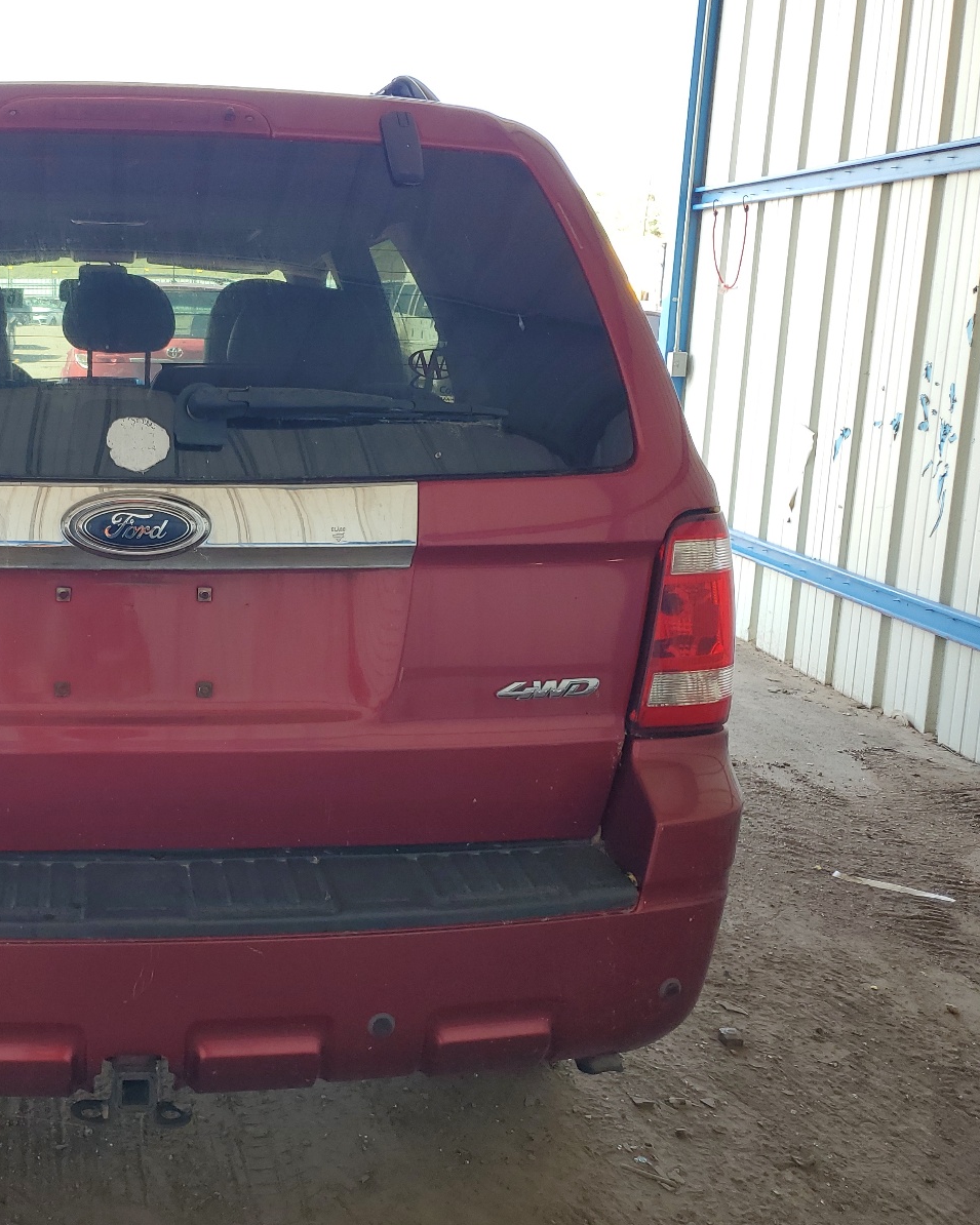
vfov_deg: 52.8
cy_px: 610
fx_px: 1233
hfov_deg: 41.0
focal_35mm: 34
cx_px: 161
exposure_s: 1/133
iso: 50
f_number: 1.5
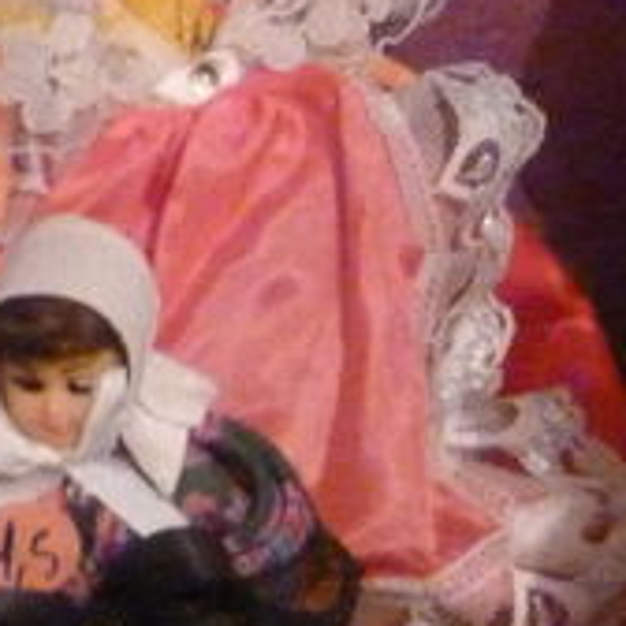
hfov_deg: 9.7
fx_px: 3560
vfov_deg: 10.0
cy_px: 279
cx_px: 1036
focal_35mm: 174
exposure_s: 1/8
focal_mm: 5.9
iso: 1000
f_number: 3
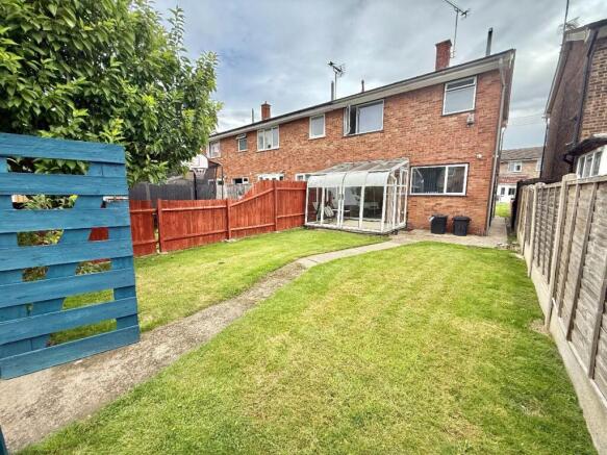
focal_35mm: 14
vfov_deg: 85.7
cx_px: 304
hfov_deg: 102.1
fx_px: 245
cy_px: 228
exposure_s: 1/613
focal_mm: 2.22
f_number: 2.2
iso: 64
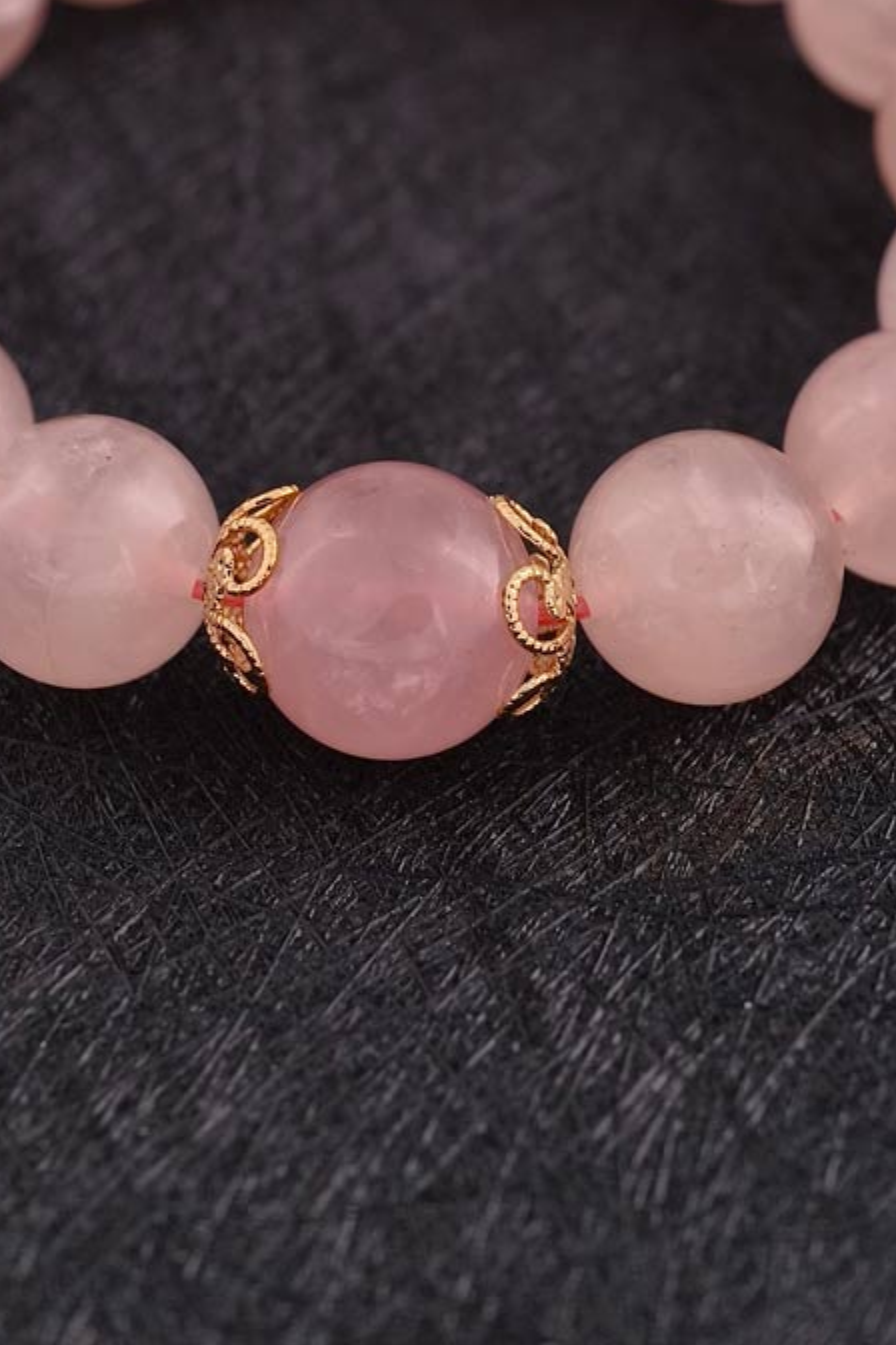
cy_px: 209
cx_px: 364
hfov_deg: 9.0
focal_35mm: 152
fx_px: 5674
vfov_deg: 13.4
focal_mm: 22.48
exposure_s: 1/160
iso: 125
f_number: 2.67
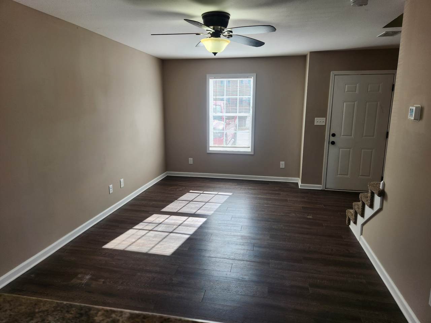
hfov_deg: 73.9
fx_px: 286
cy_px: 162
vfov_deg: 58.9
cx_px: 216
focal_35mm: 23
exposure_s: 1/120
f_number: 1.8
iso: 32
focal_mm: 5.4
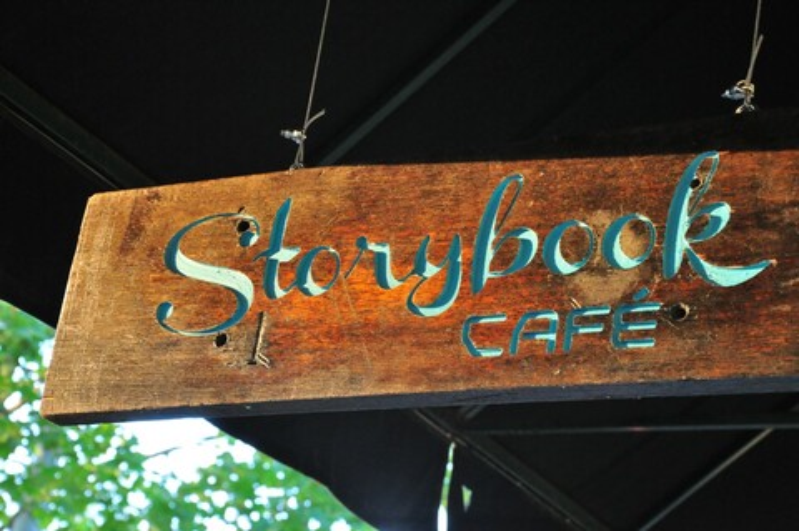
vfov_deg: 15.7
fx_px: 1929
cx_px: 400
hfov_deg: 23.4
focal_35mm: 87
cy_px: 266
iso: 1600
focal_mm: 58
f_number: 7.1
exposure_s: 1/50
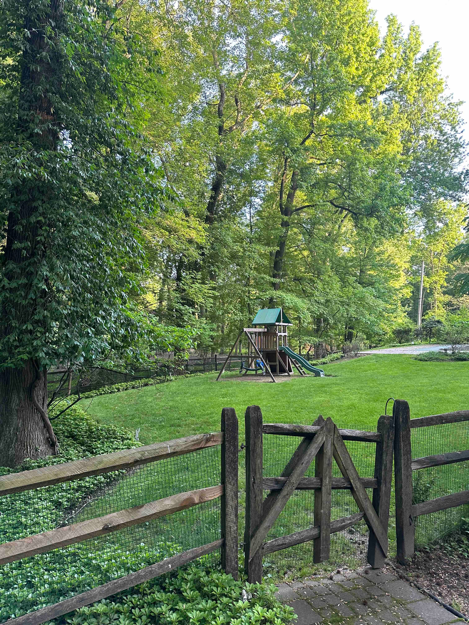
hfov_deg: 56.8
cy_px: 312
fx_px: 434
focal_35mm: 24
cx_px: 234
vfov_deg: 71.6
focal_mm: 6.86
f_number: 1.78
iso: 160
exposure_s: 1/121
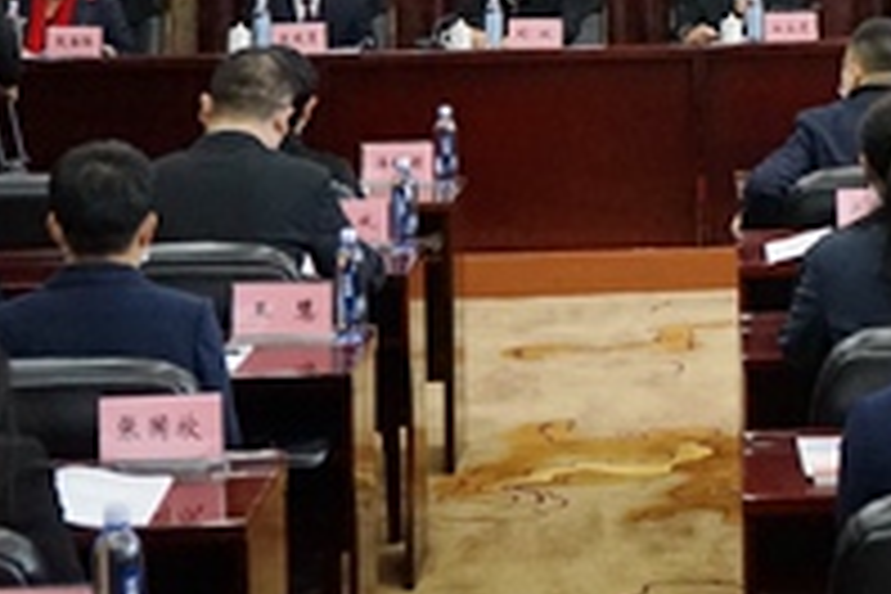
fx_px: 2846
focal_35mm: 115
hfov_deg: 17.1
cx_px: 1040
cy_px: -162
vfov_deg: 11.6
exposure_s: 1/160
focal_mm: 38
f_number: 4
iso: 5000
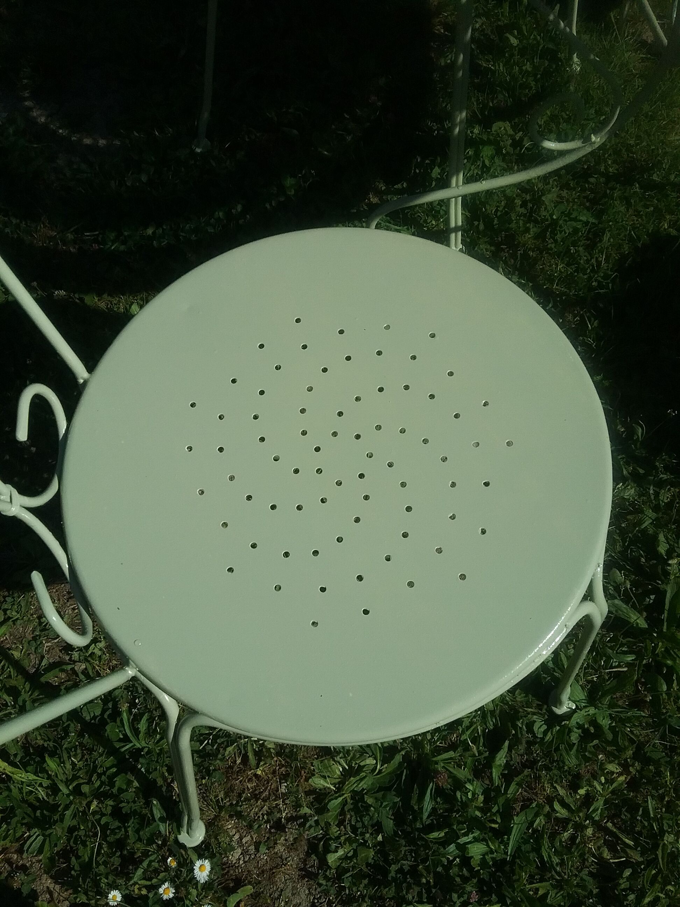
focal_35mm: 31
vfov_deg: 58.4
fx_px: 812
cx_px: 340
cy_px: 454
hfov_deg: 45.4
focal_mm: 3.3
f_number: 2.2
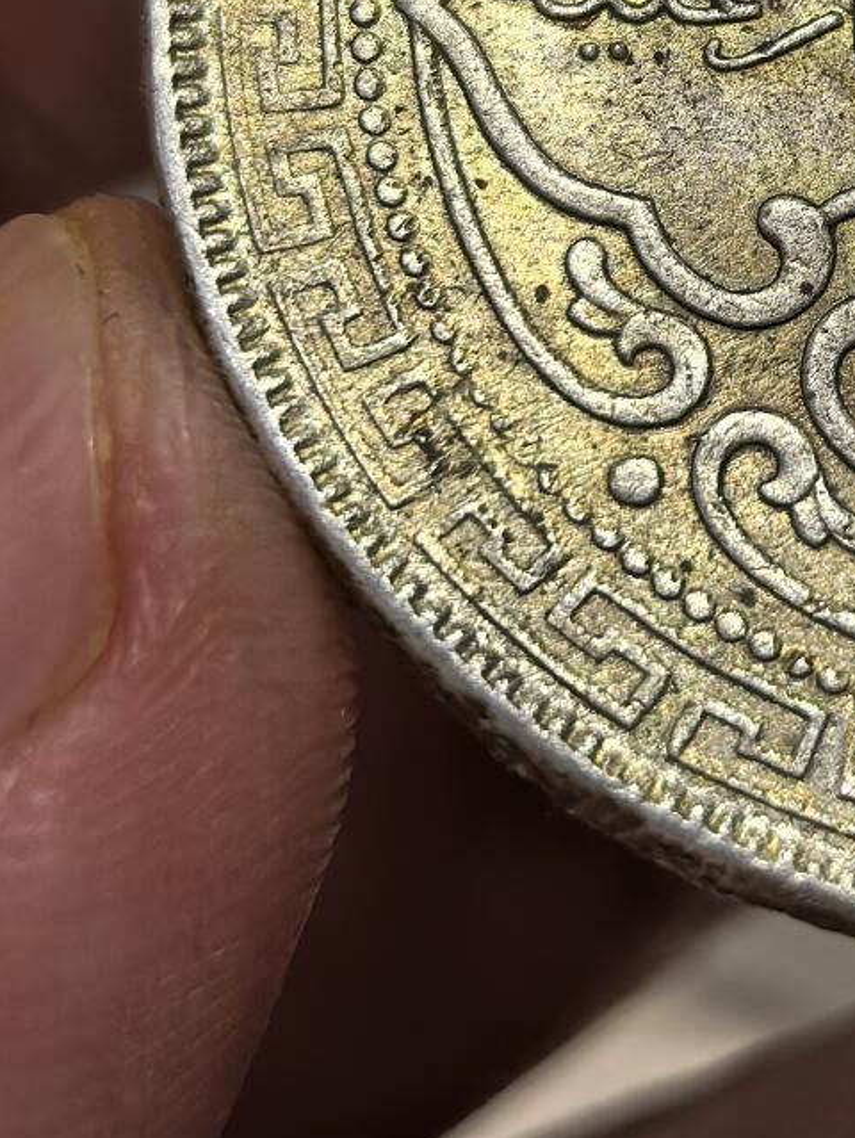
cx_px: 1113
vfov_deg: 12.8
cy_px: 45
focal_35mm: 152
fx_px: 5001
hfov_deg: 9.6
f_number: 2
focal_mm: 6.98
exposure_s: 1/100
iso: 80
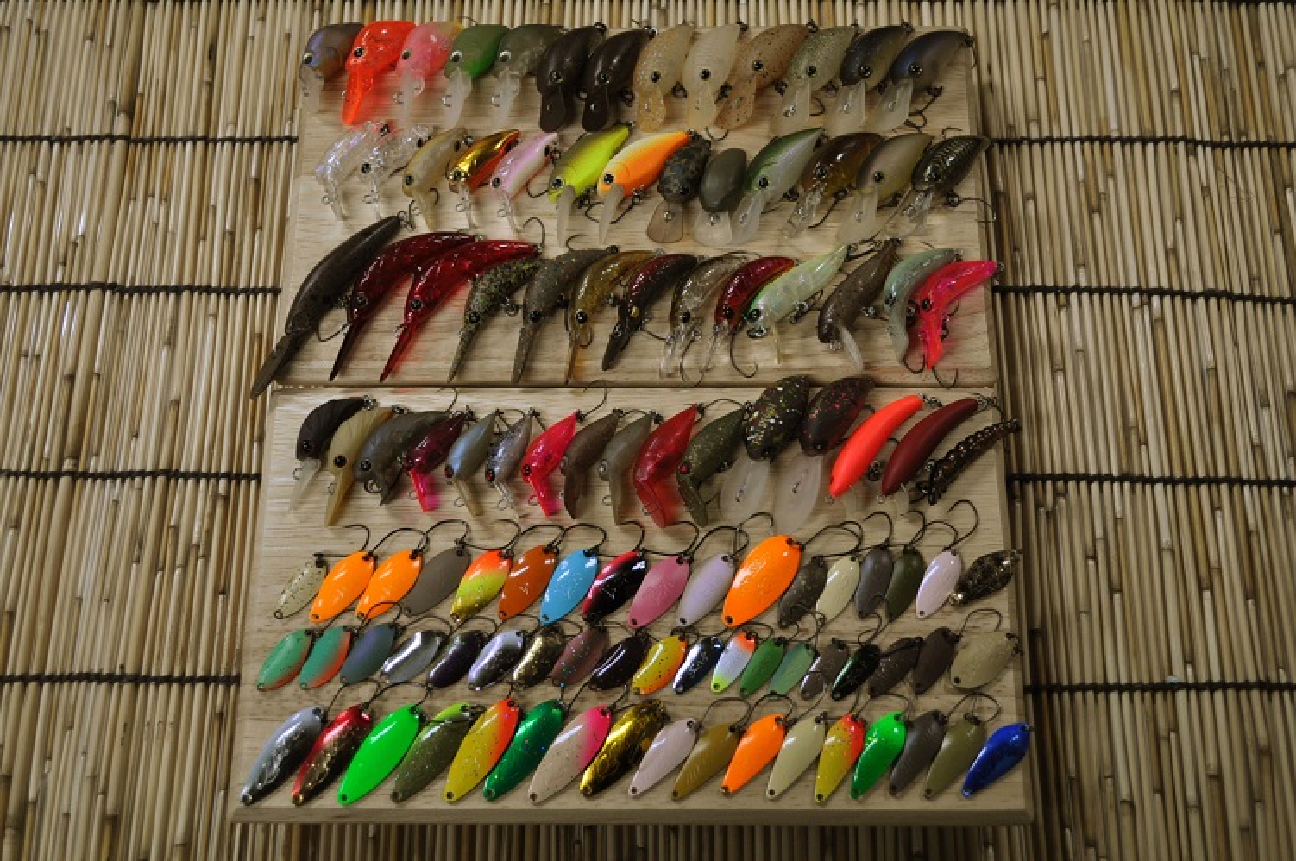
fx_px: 1402
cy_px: 430
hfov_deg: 49.6
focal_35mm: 39
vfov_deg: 34.1
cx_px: 648
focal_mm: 26
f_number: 4.2
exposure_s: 1/60
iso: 500
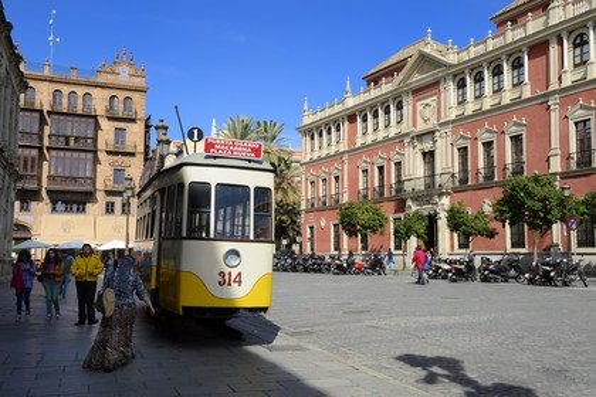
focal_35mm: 38
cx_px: 298
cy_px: 198
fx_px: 629
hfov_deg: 50.7
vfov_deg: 35.1
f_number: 13
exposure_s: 1/200
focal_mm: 38
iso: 200
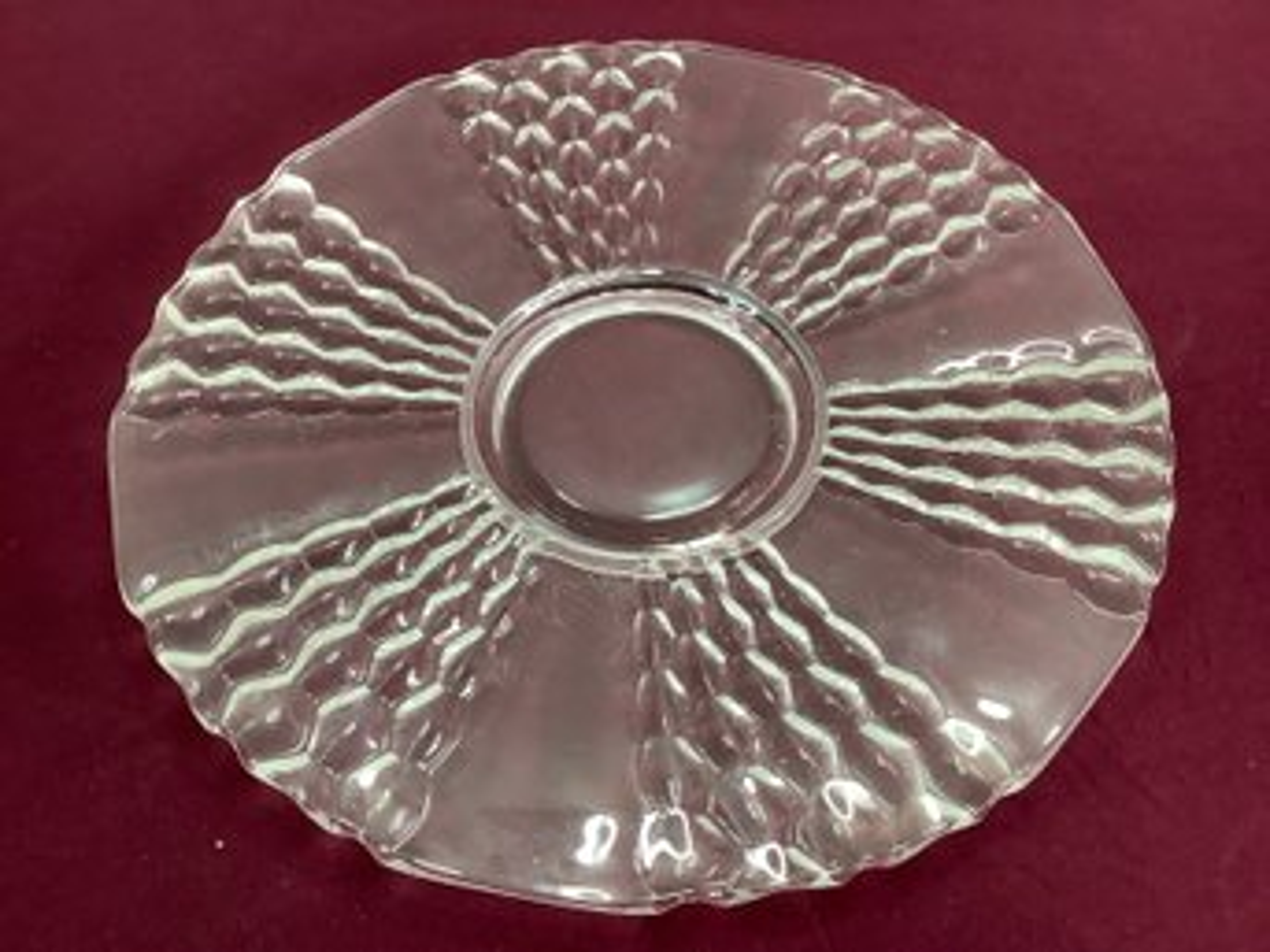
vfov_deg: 45.4
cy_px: 476
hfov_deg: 58.4
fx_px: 1137
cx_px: 635
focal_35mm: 31
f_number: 2.4
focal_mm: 3.3
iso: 125
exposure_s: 1/50
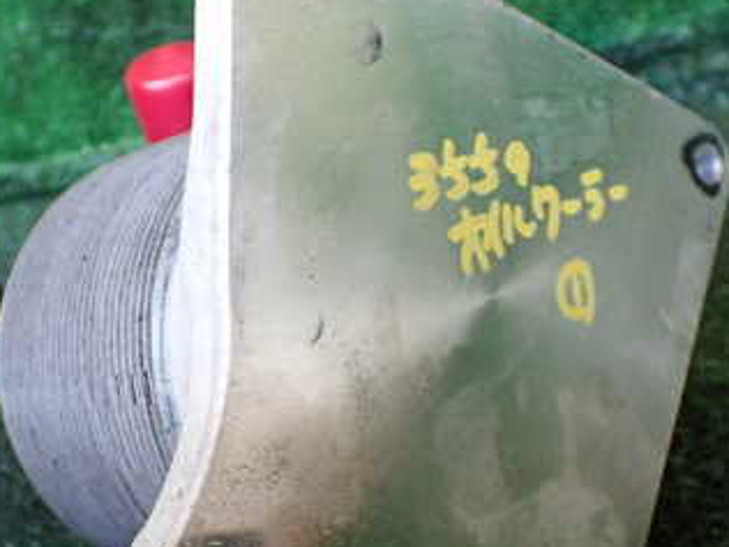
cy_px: 286
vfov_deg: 25.7
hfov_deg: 33.8
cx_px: 328
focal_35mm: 57
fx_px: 1200
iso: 320
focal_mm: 5.4
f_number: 2.3
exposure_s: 1/125
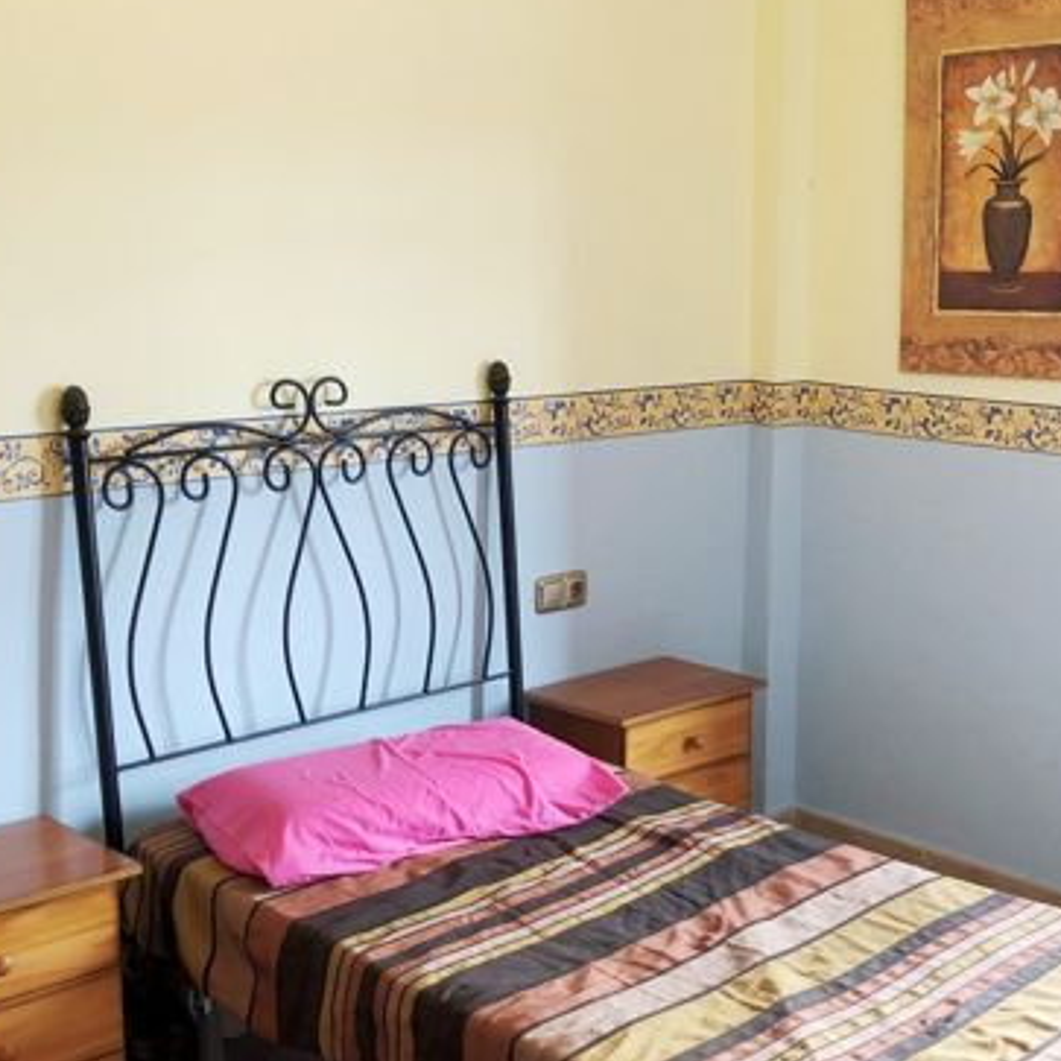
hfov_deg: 35.0
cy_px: 593
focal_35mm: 48
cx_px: 709
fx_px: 1665
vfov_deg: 35.3
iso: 40
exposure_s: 1/33
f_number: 1.8
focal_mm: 3.99
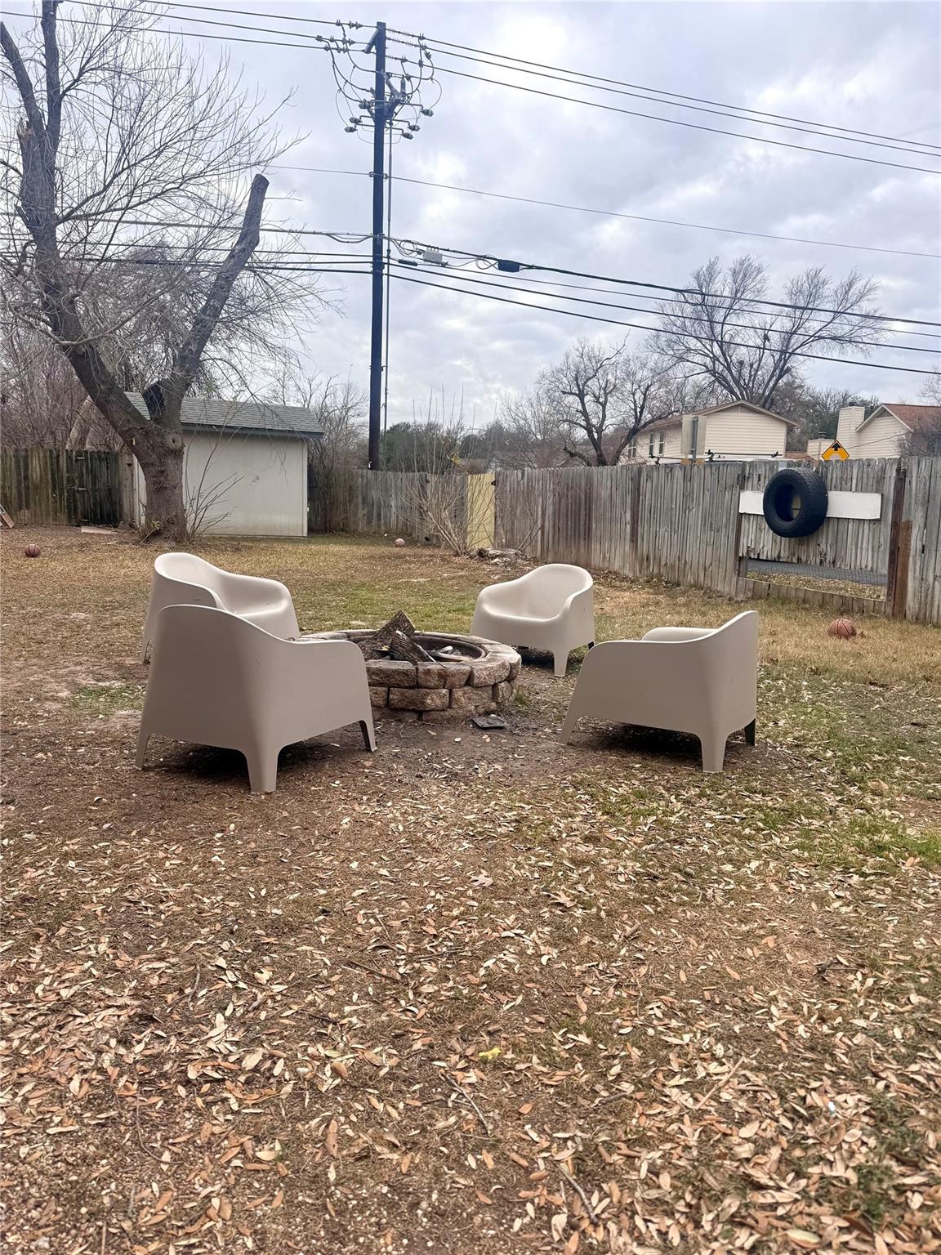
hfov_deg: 56.8
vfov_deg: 71.6
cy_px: 628
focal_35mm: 24
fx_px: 870
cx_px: 470
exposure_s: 1/1091
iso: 80
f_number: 1.78
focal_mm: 6.76
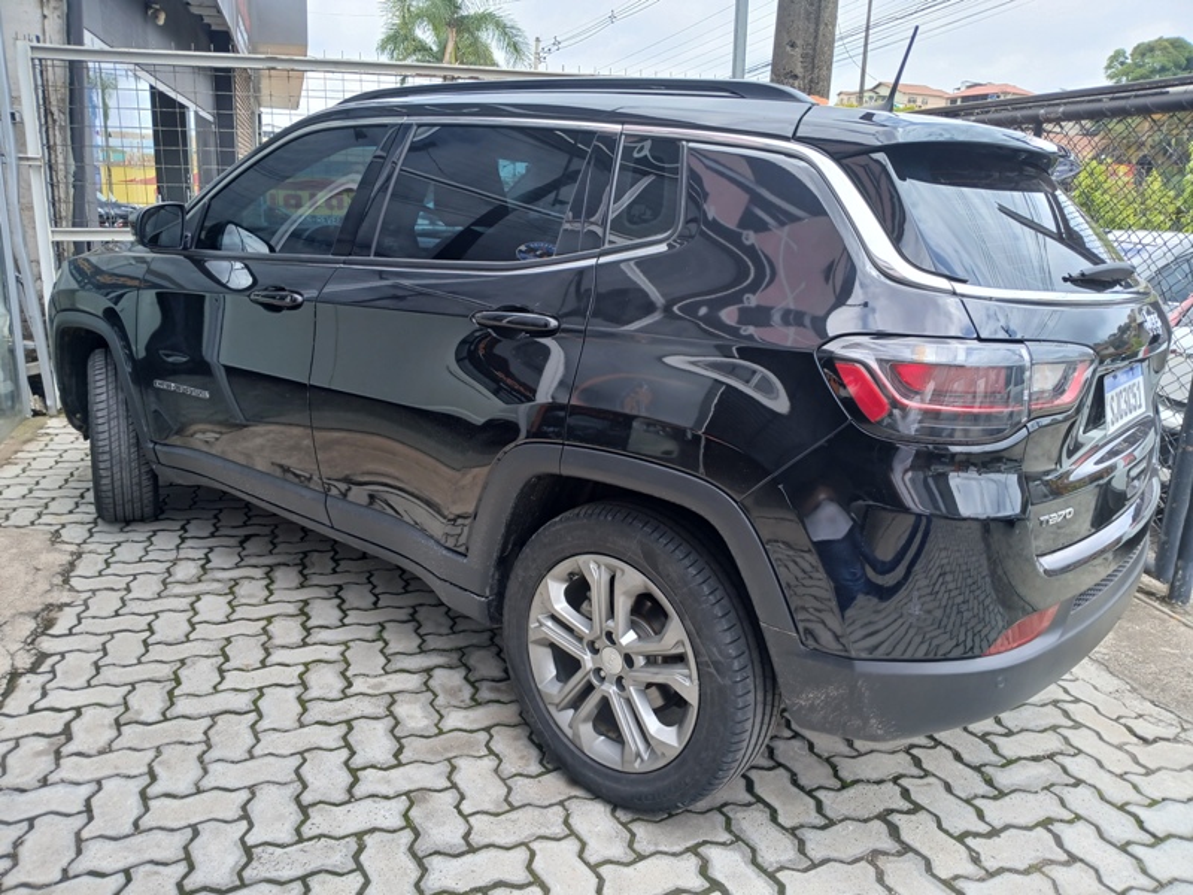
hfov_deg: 67.3
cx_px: 596
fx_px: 896
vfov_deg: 53.1
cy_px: 448
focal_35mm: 26
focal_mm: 3.98
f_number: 1.8
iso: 20
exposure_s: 1/124
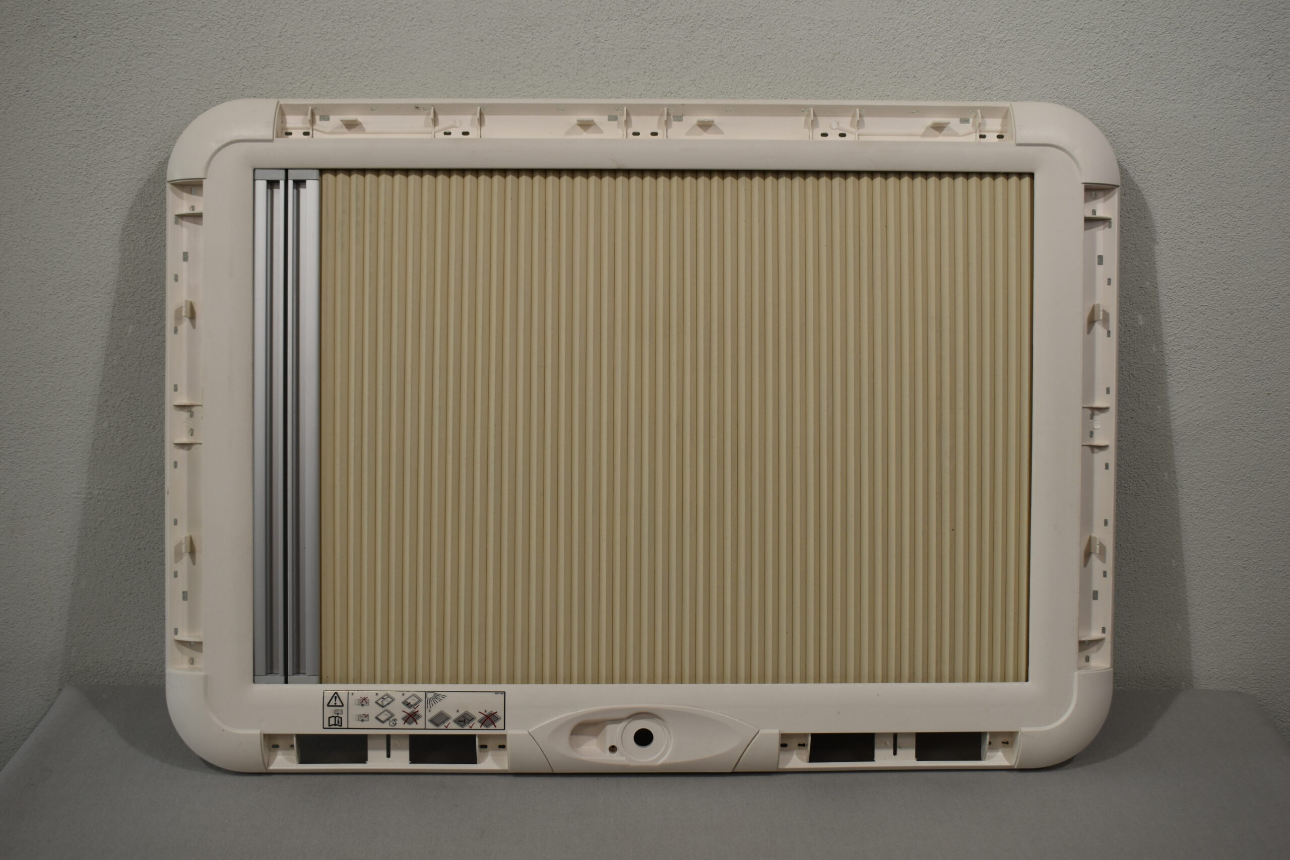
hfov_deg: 49.6
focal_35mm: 39
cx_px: 645
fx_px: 1397
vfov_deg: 34.2
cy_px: 430
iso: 200
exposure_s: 1/125
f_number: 5.6
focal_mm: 26
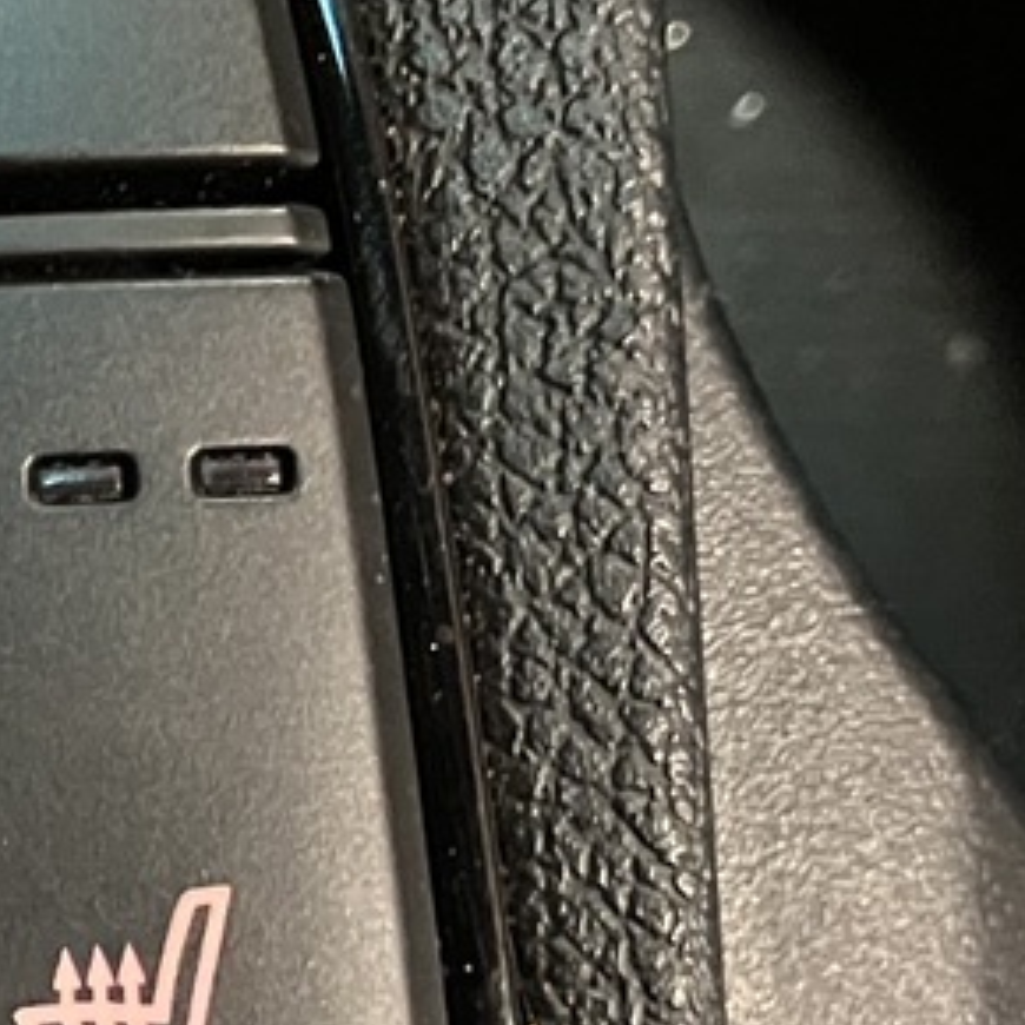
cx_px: -668
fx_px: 4121
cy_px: 629
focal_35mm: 123
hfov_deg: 13.1
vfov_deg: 14.2
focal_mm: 3.99
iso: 1250
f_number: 1.8
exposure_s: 1/17
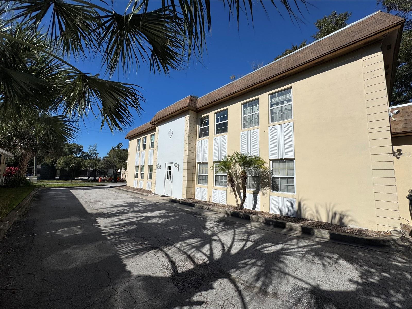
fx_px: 167
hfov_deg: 102.1
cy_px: 154
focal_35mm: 14
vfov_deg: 85.7
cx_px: 206
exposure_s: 1/4630
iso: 32
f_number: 2.2
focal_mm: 2.22
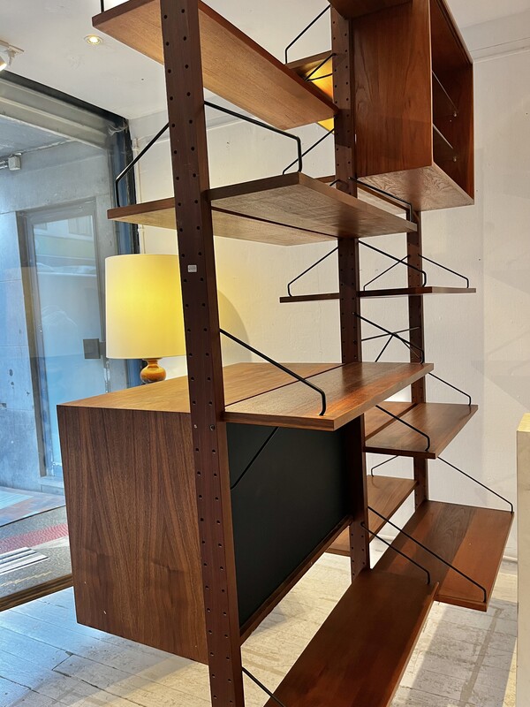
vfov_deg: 67.3
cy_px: 354
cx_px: 265
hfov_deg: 53.1
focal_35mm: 26
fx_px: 531
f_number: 1.6
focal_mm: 5.1
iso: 80
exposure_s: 1/50
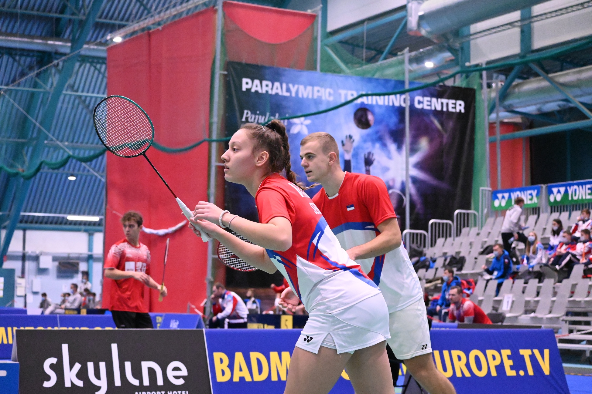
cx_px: 296
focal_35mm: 75
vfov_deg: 18.2
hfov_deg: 27.0
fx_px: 1233
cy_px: 197
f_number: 4.5
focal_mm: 50
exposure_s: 1/400
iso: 10000
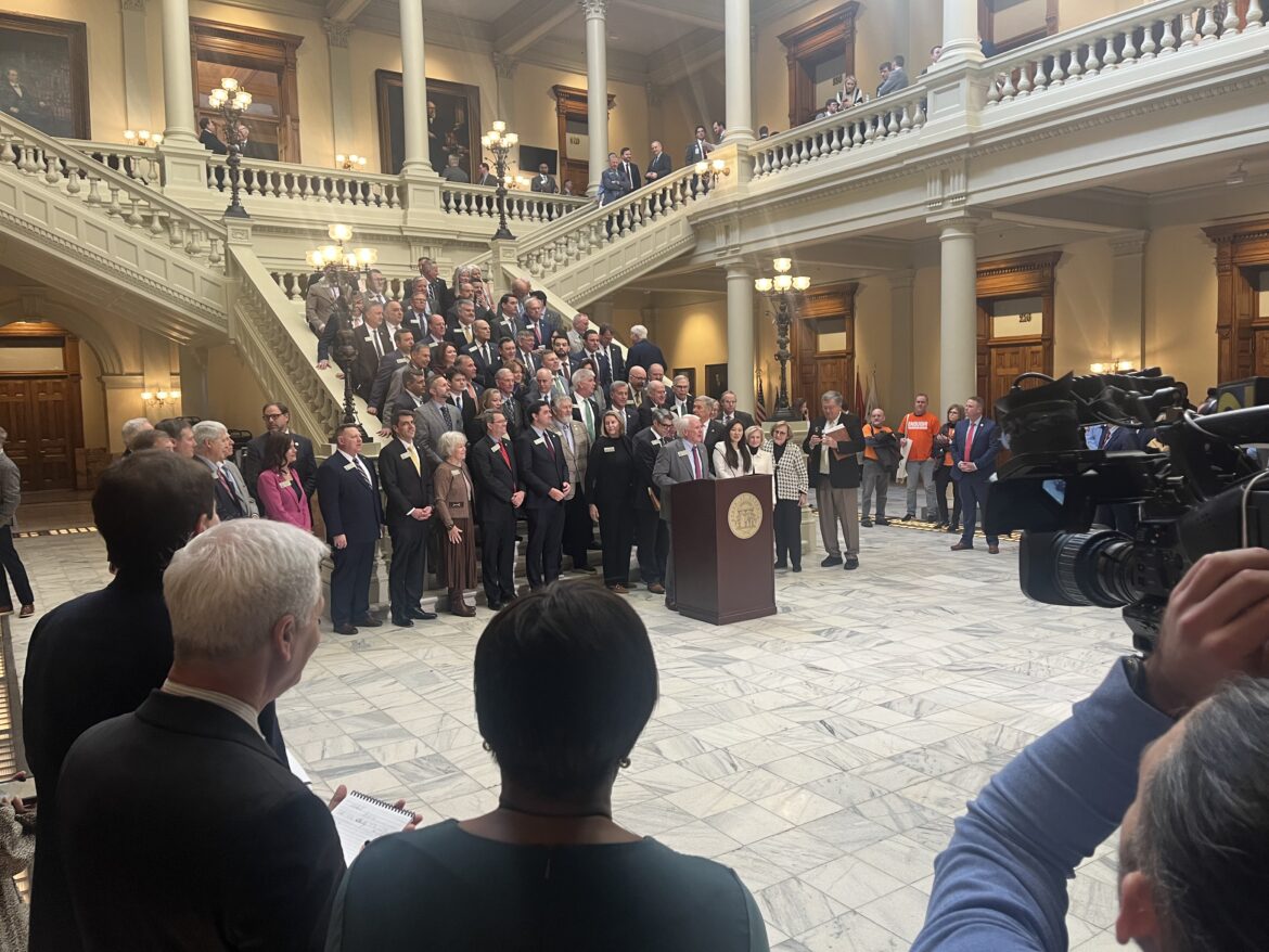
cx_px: 634
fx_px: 953
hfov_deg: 67.3
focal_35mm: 26
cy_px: 476
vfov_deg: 53.1
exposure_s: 1/60
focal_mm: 5.1
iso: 125
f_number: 1.6
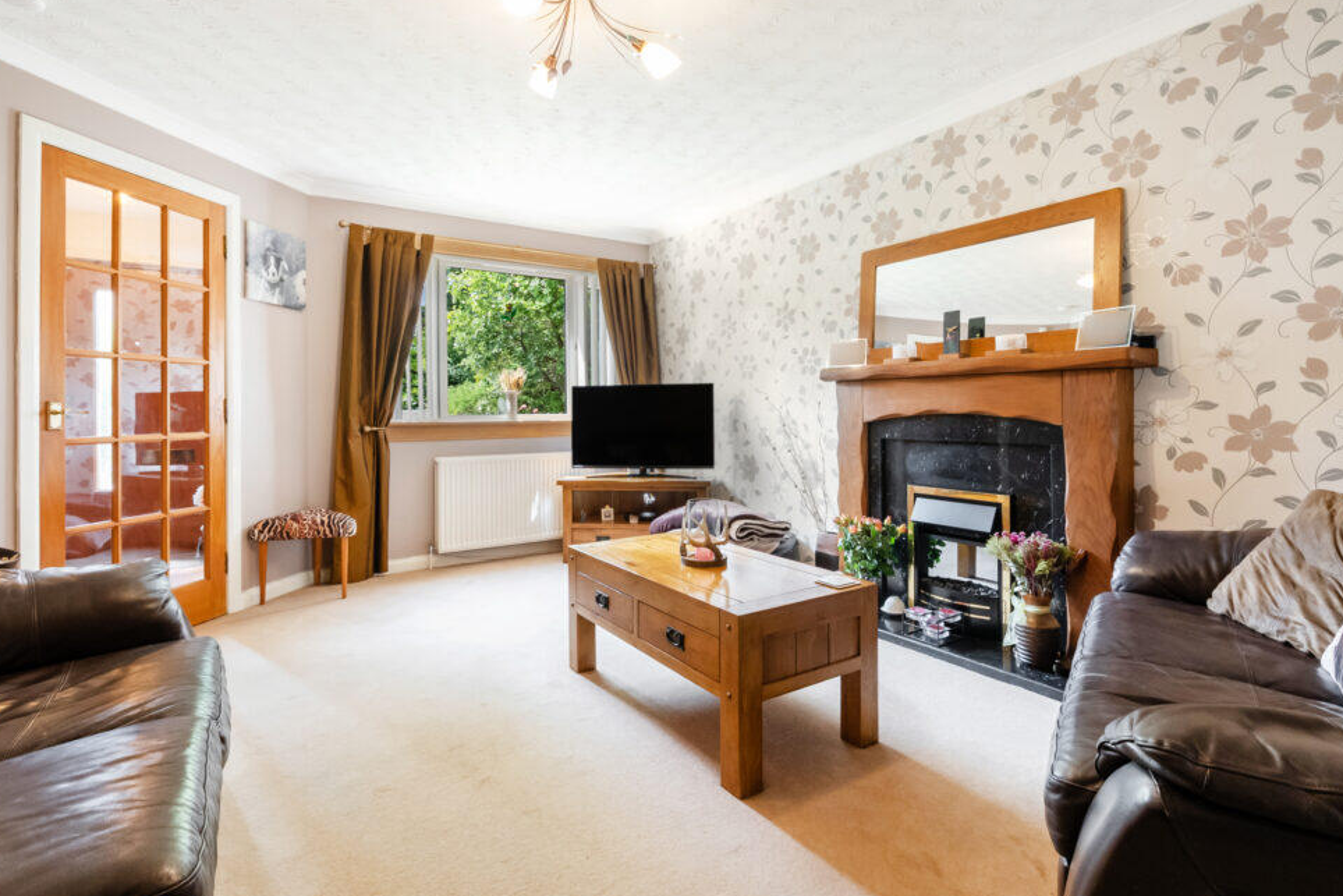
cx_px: 670
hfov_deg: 93.3
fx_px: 634
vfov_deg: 70.4
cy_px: 435
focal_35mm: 17
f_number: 9
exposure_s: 1/15
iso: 2000
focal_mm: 16
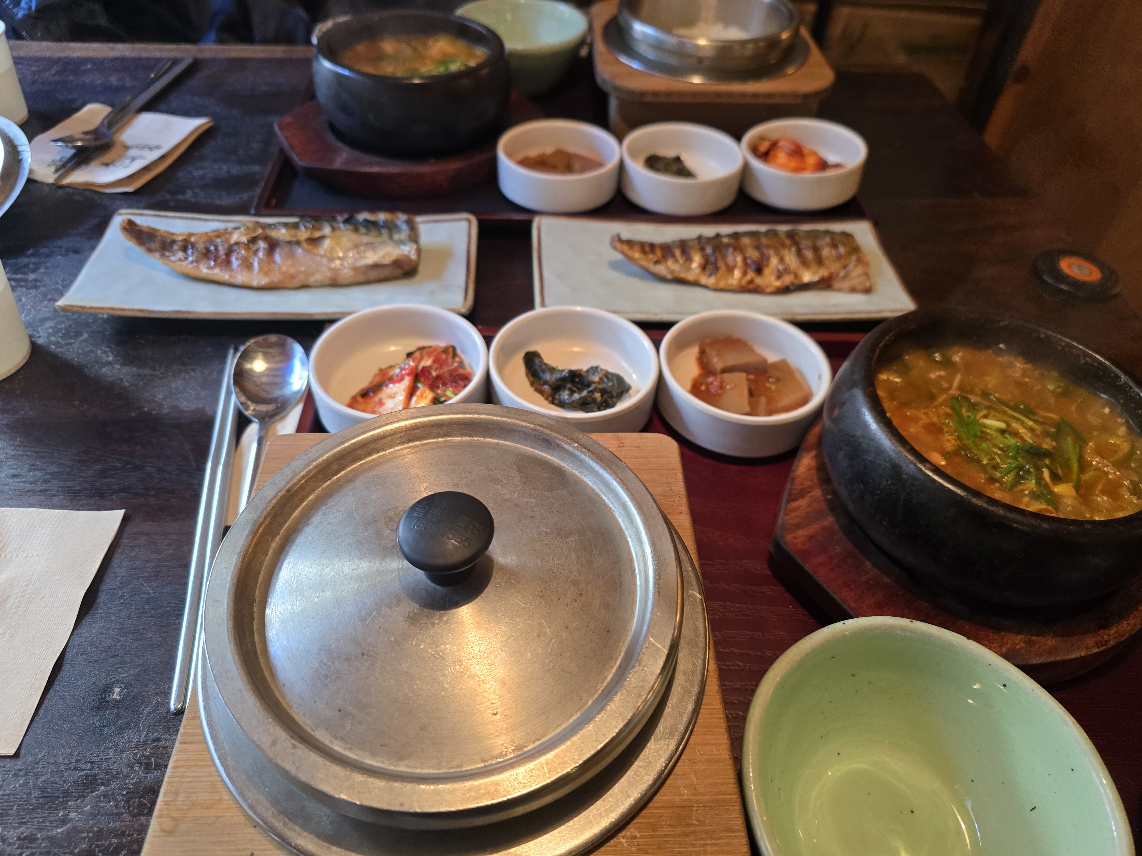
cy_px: 428
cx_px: 571
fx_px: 759
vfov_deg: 58.9
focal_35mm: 23
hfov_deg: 73.9
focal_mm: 6.3
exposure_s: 1/120
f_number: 1.7
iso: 400
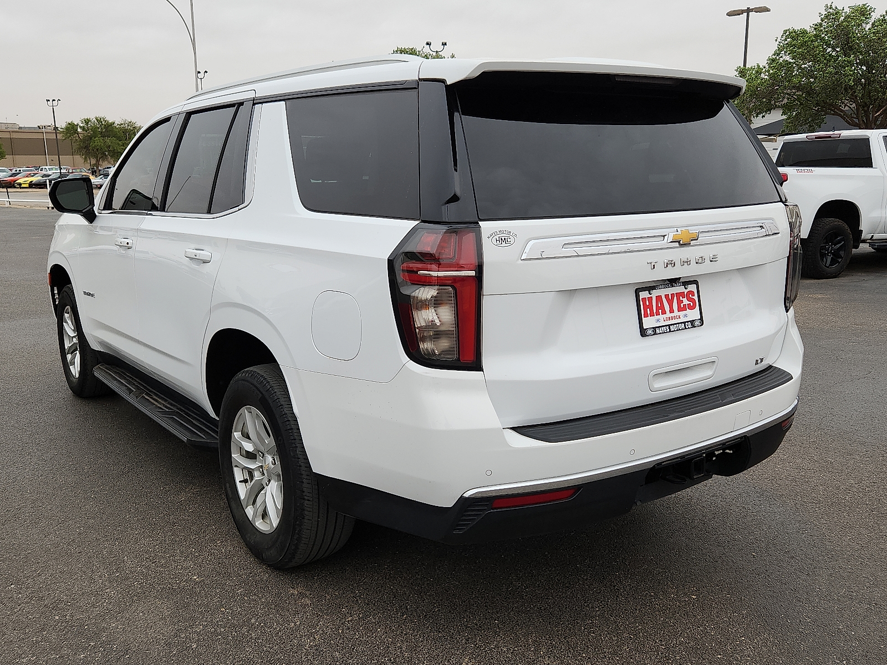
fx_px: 589
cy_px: 332
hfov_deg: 73.9
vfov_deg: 58.9
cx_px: 444
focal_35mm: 23
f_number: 1.8
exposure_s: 1/625
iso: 50
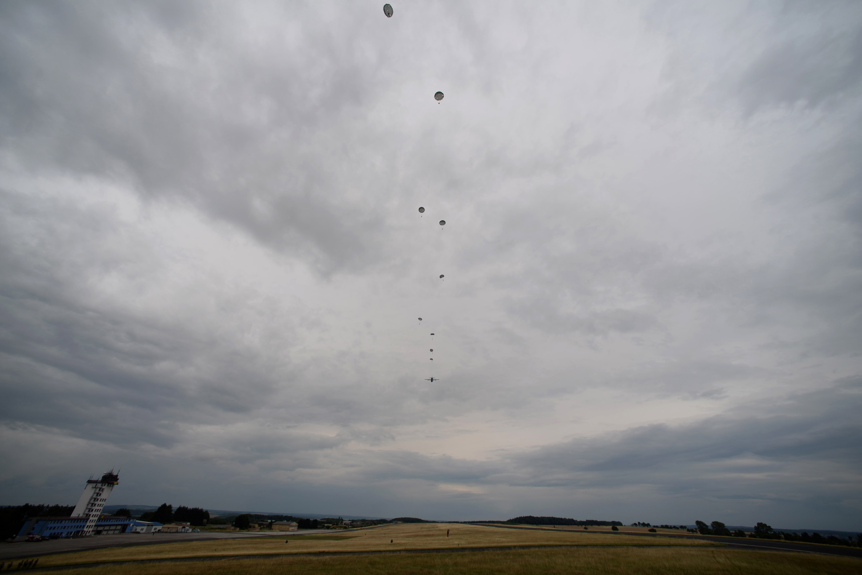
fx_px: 335
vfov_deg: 81.3
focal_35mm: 14
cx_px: 431
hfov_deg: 104.2
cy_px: 288
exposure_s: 1/1250
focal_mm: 14
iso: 100
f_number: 5.6
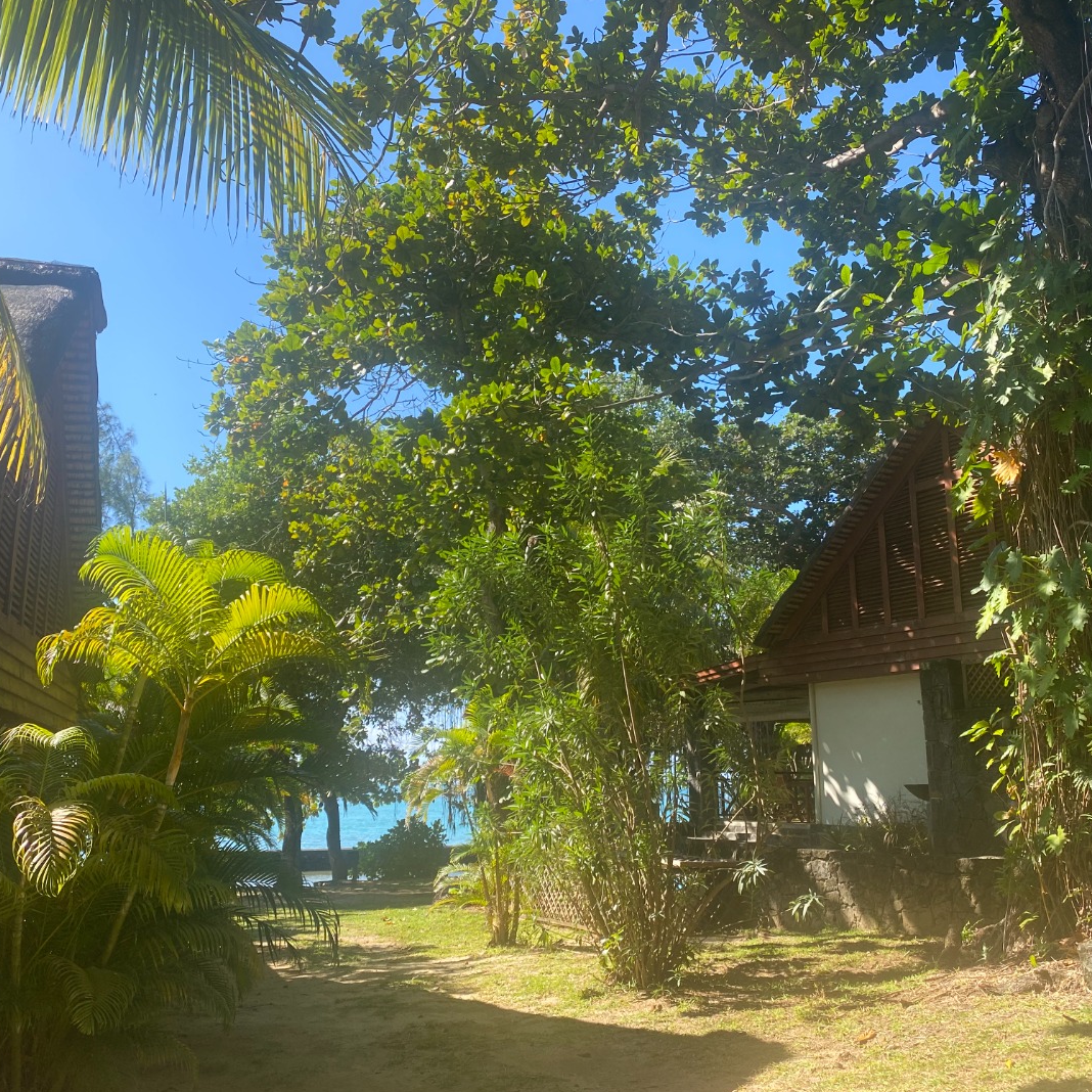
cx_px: 576
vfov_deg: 52.5
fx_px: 1106
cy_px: 544
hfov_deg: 52.5
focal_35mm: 31
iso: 32
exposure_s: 1/747
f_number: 1.8
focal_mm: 4.25
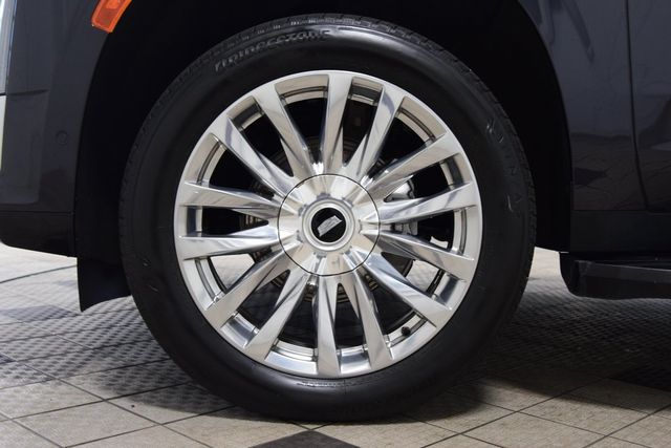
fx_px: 867
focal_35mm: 46
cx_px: 336
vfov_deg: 29.0
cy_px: 224
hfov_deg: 42.3
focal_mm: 31
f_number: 5
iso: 1600
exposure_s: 1/60
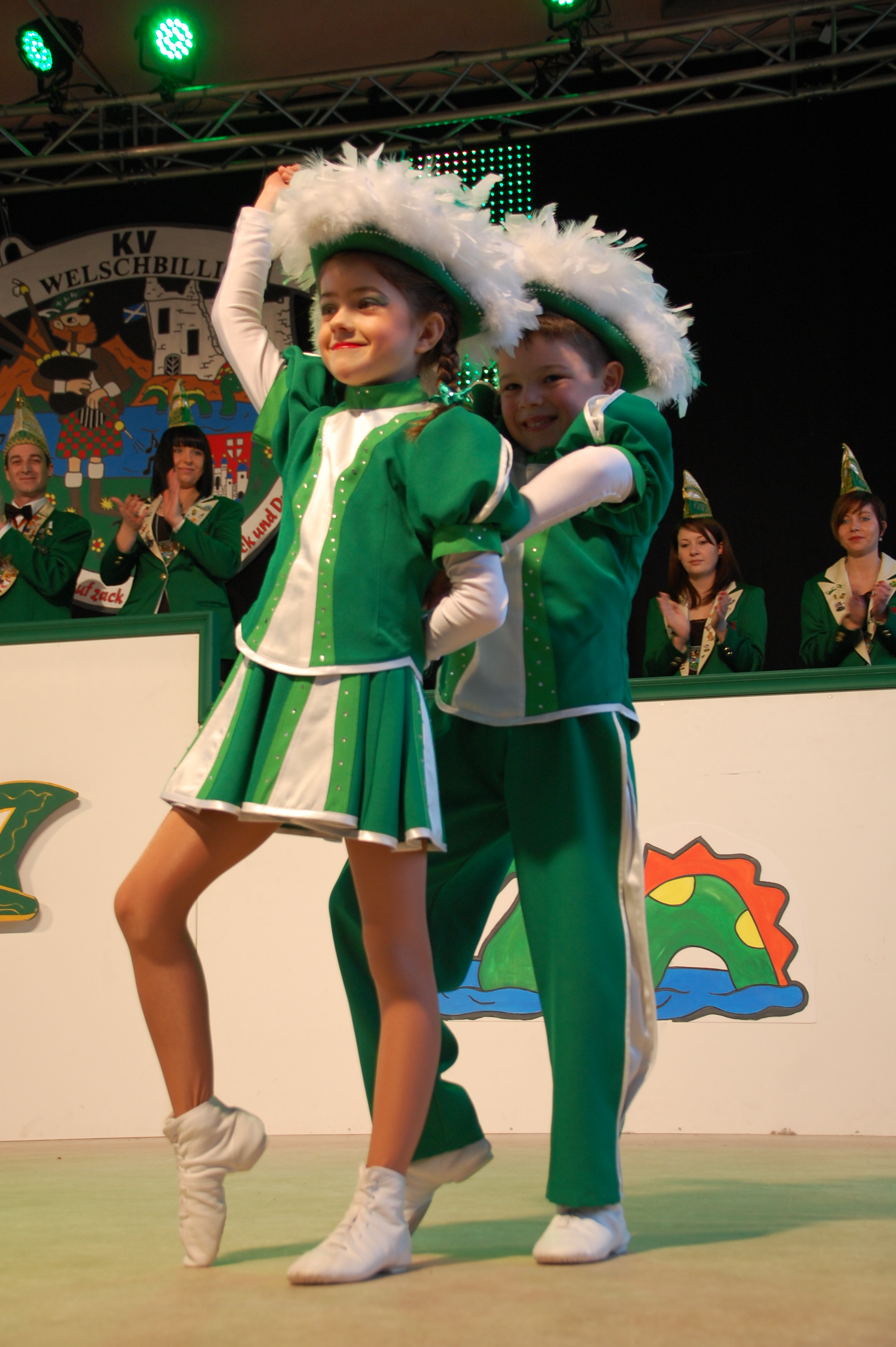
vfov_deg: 37.9
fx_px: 1963
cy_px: 674
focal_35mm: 52
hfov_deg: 25.7
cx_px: 448
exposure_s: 1/60
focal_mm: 35
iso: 400
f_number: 4.5
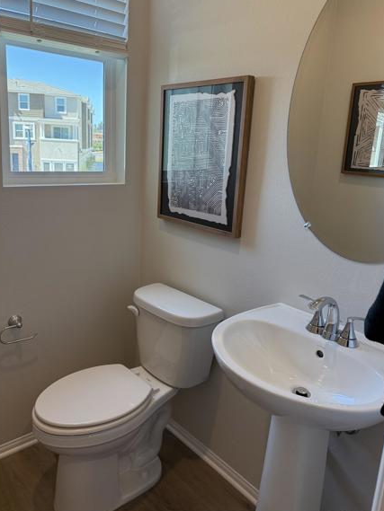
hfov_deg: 51.3
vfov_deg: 65.2
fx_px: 399
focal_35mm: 27
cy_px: 237
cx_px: 174
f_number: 1.78
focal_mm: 6.76
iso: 160
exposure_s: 1/234
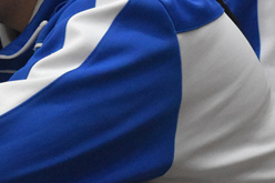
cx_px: -136
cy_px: -24
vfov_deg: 4.4
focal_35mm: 314
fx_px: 2397
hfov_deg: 6.5
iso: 4000
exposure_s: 1/60
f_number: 5.6
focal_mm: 52
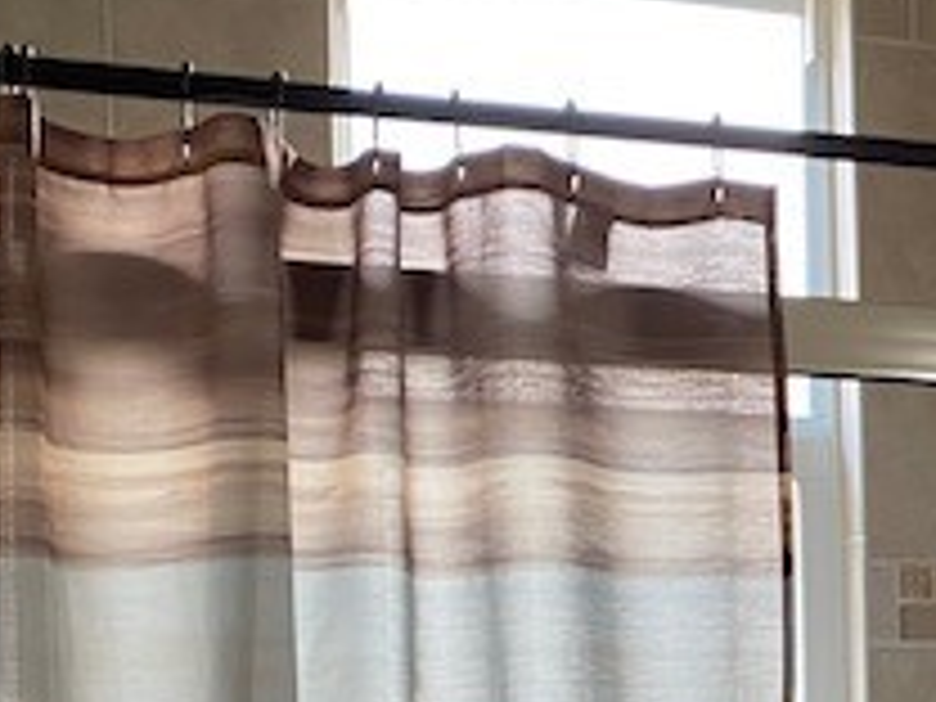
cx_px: 1238
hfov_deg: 21.8
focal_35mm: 80
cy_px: 760
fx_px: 2163
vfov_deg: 17.8
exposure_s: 1/60
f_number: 1.8
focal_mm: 4.25
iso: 250
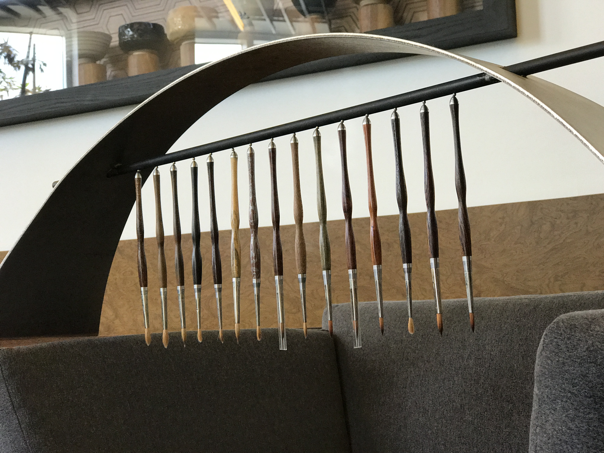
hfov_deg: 33.8
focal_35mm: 57
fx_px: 995
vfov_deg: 25.7
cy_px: 226
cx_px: 302
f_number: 2.8
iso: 160
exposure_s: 1/60
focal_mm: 6.6
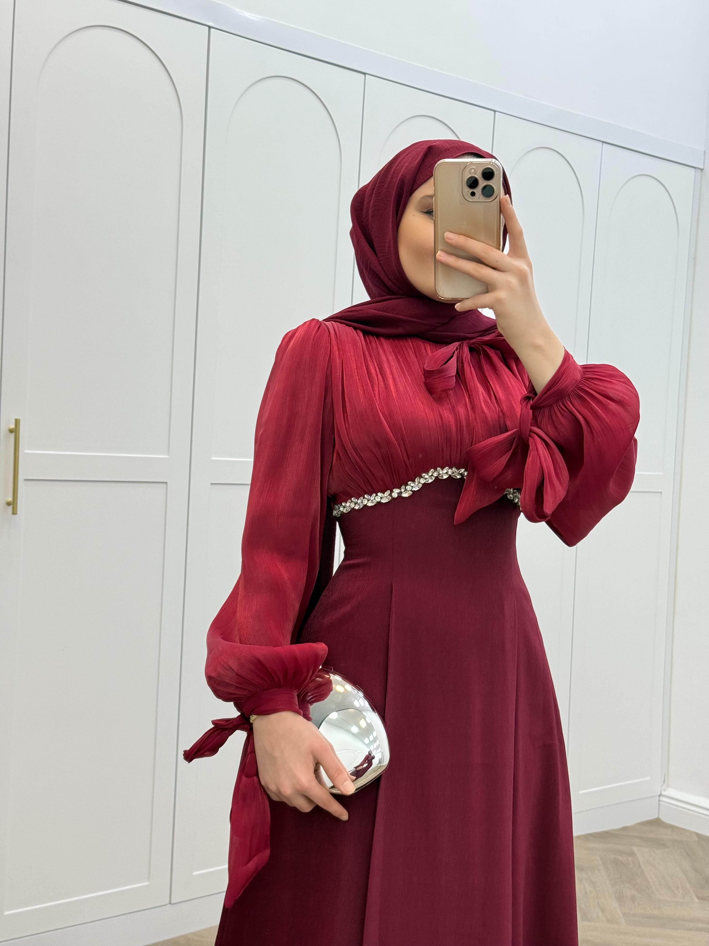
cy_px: 473
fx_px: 1311
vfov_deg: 39.7
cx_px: 354
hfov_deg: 30.3
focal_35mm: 48
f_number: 1.78
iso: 64
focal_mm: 6.76
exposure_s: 1/235
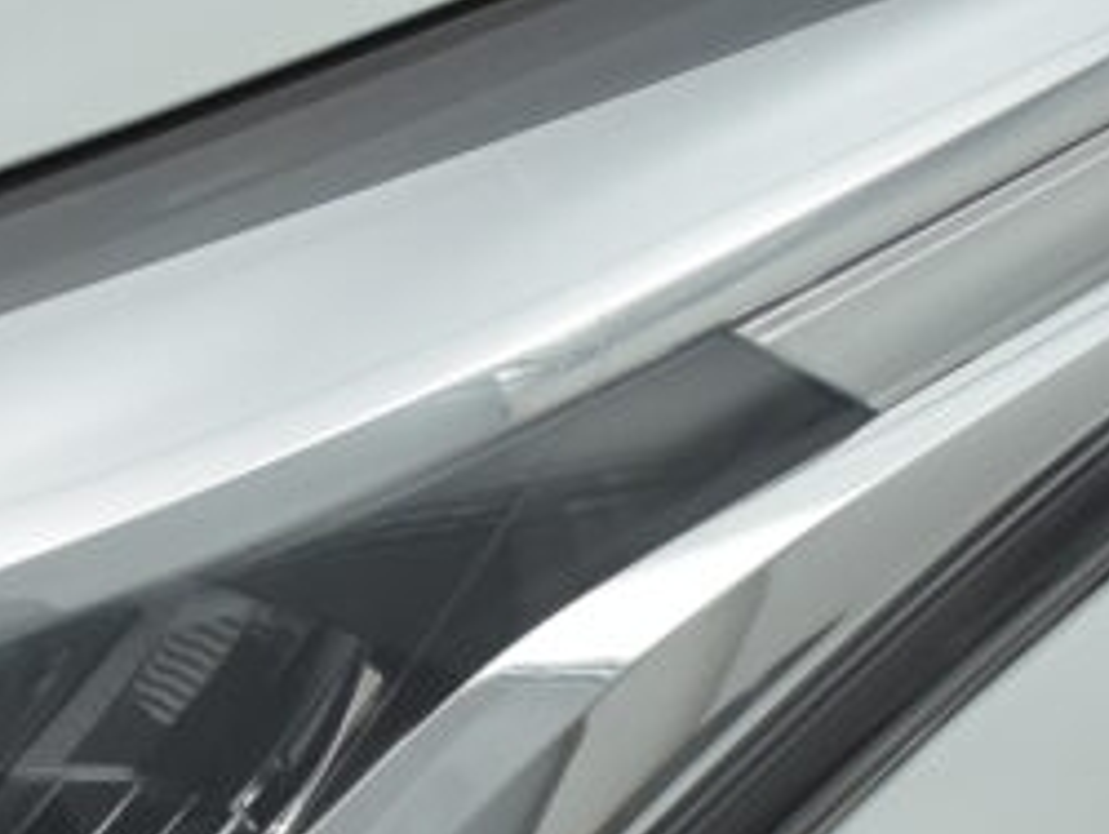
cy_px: 1406
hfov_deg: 14.6
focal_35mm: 130
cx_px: -293
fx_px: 4169
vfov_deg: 10.8
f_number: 3.8
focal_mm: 22
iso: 1600
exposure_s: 1/320
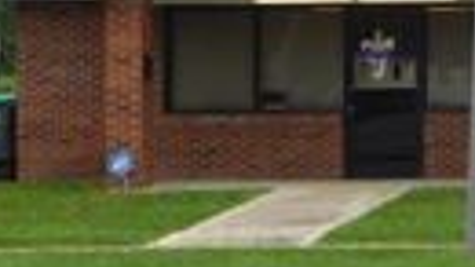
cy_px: 35
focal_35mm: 167
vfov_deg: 7.2
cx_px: 745
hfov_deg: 12.2
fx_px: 2103
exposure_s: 1/125
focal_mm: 7.1
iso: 125
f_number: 3.6
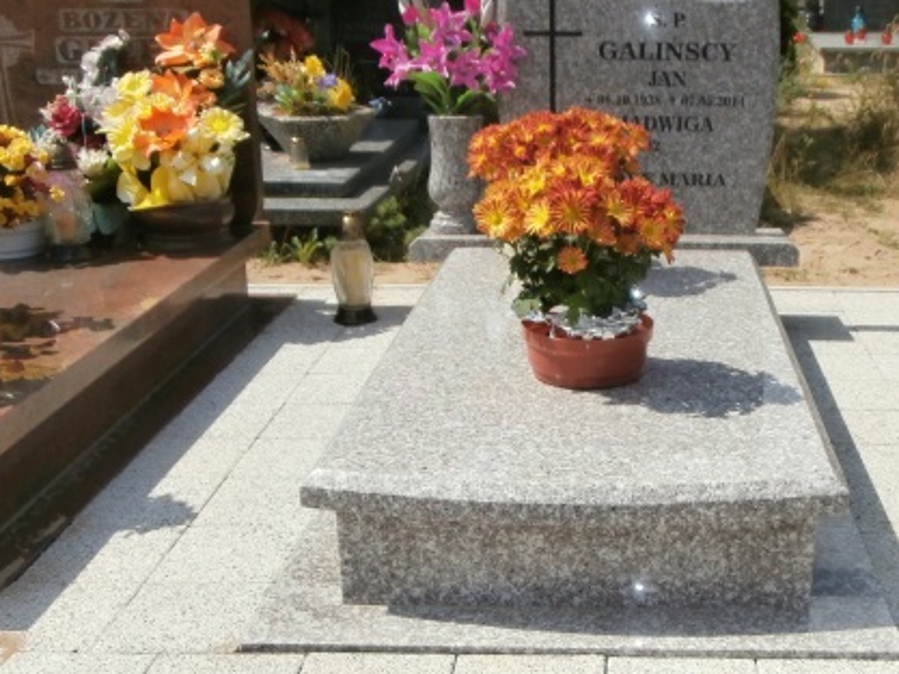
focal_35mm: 46
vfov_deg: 31.5
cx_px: 660
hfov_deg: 40.2
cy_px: 323
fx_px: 1195
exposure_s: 1/1600
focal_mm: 5.36
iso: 100
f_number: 3.5
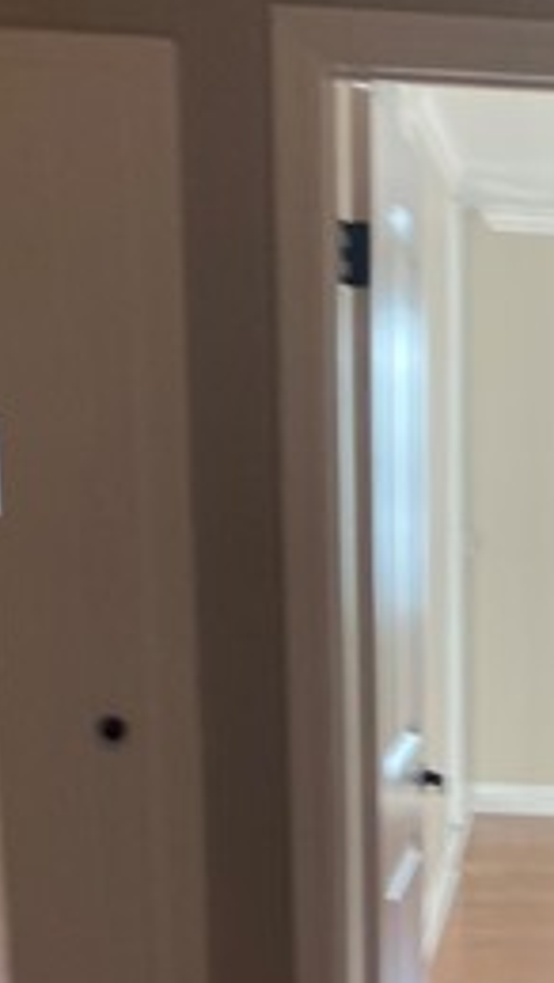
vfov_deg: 28.2
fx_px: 1825
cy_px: 998
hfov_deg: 16.6
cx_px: 656
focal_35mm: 70
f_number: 1.8
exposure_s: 1/120
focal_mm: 4.25
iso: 125
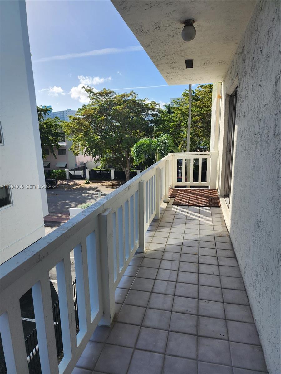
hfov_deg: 58.9
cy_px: 187
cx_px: 140
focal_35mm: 23
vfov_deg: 73.9
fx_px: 249
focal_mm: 6.4
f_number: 1.8
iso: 12
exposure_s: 1/1055
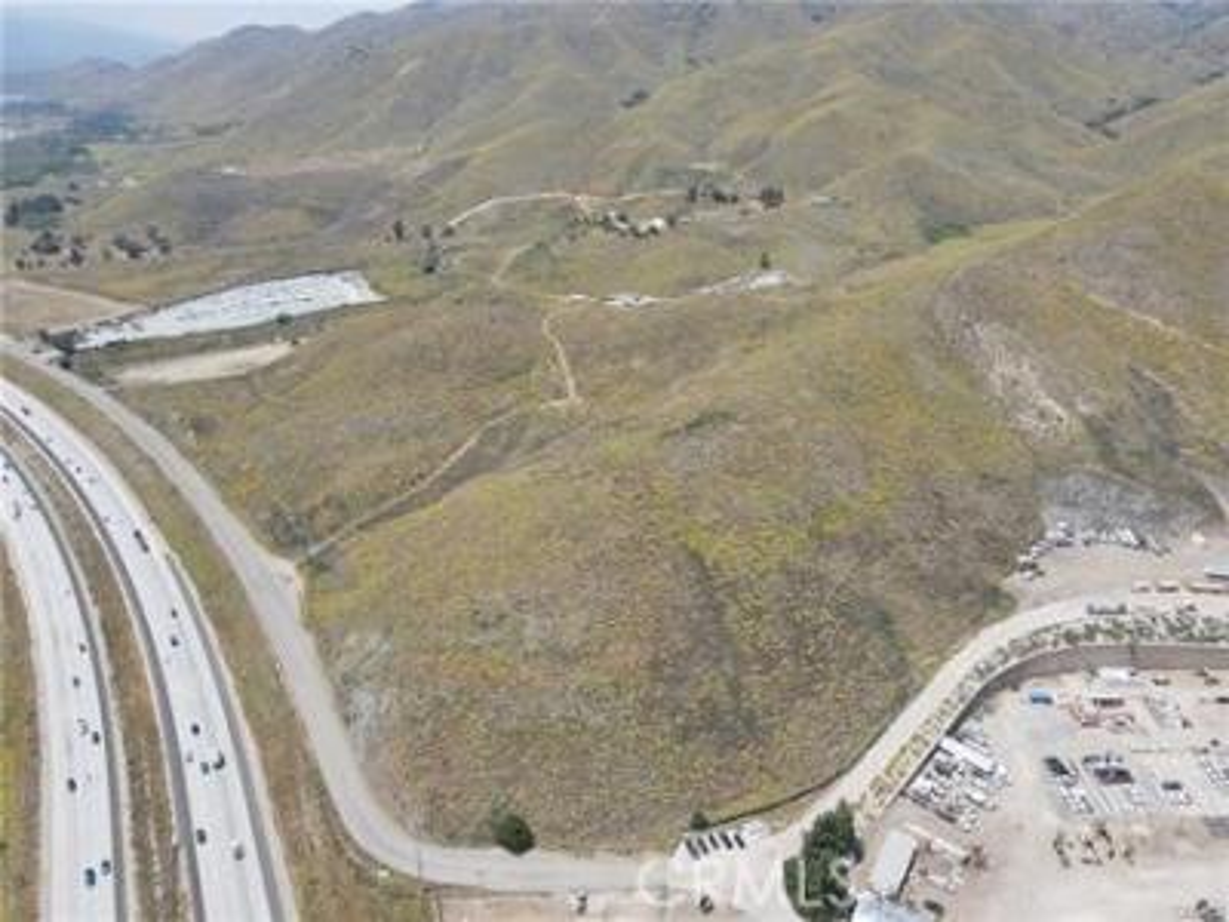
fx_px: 852
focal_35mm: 24
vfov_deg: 56.8
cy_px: 461
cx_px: 614
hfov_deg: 71.6
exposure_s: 1/640
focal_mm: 4.5
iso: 100
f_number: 2.8
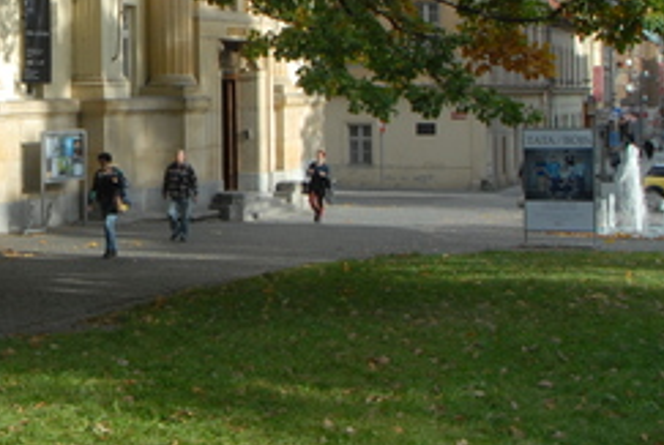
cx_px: 57
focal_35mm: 74
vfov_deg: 18.0
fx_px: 1367
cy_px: -15
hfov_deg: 26.3
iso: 400
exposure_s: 1/320
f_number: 10
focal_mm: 20
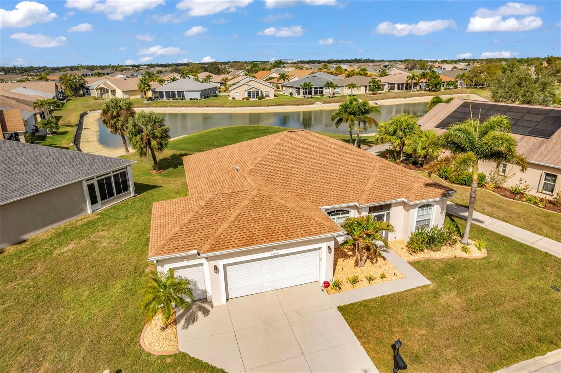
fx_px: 343
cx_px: 280
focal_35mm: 22
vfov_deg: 57.2
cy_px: 186
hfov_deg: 78.6
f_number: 2.8
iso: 110
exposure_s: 1/3200
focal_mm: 8.38
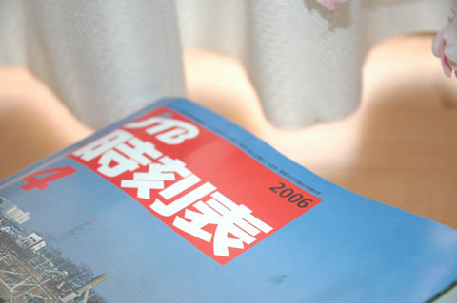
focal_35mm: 105
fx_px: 1332
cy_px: 152
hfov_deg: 19.5
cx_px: 228
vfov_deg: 13.0
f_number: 4.5
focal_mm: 70
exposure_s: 1/80
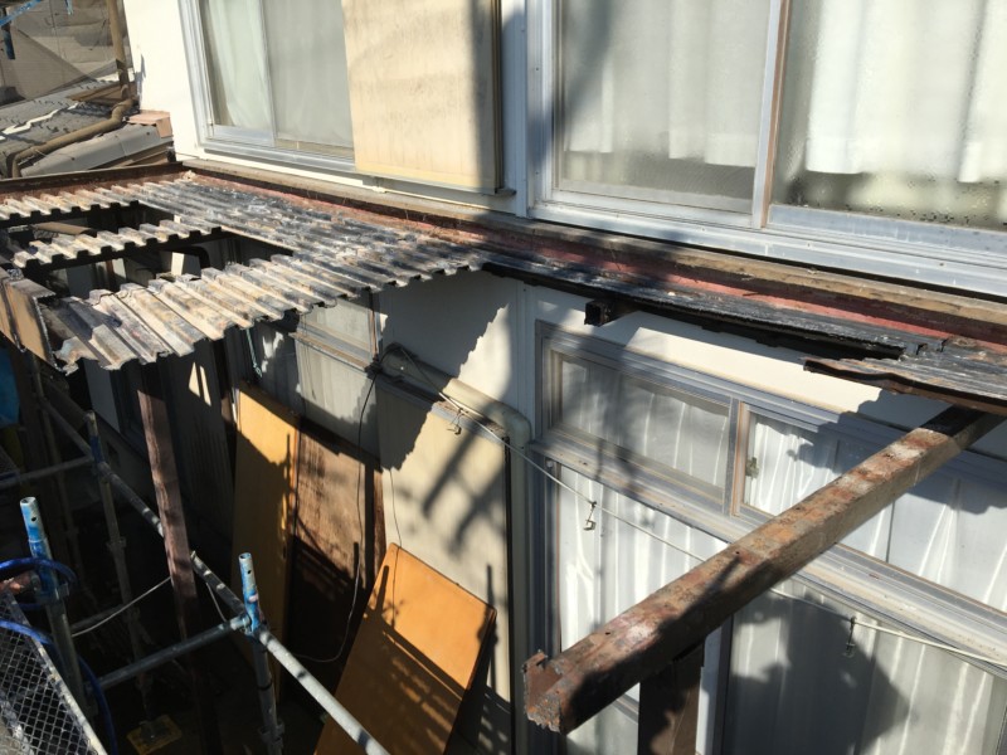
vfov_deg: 48.2
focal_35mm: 29
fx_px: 844
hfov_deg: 61.7
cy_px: 378
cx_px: 504
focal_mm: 4.15
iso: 25
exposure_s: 1/2331
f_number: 2.2
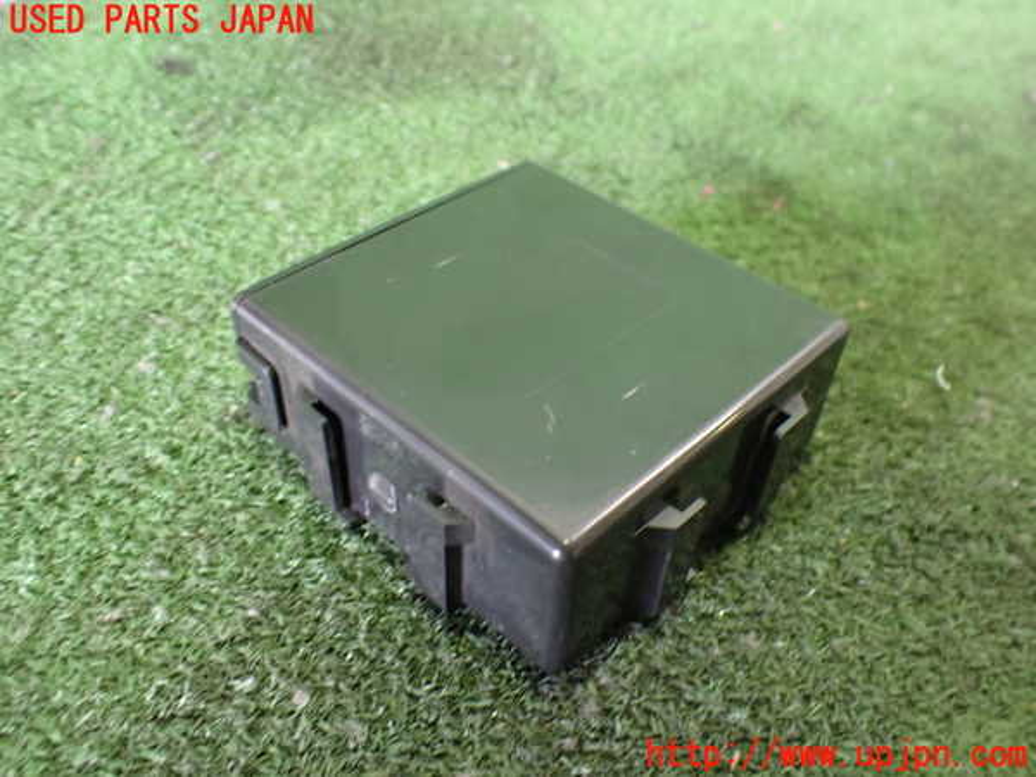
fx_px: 898
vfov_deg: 46.8
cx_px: 518
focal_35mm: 30
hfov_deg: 60.0
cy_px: 388
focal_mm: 5.4
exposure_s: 1/40
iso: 800
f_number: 2.3
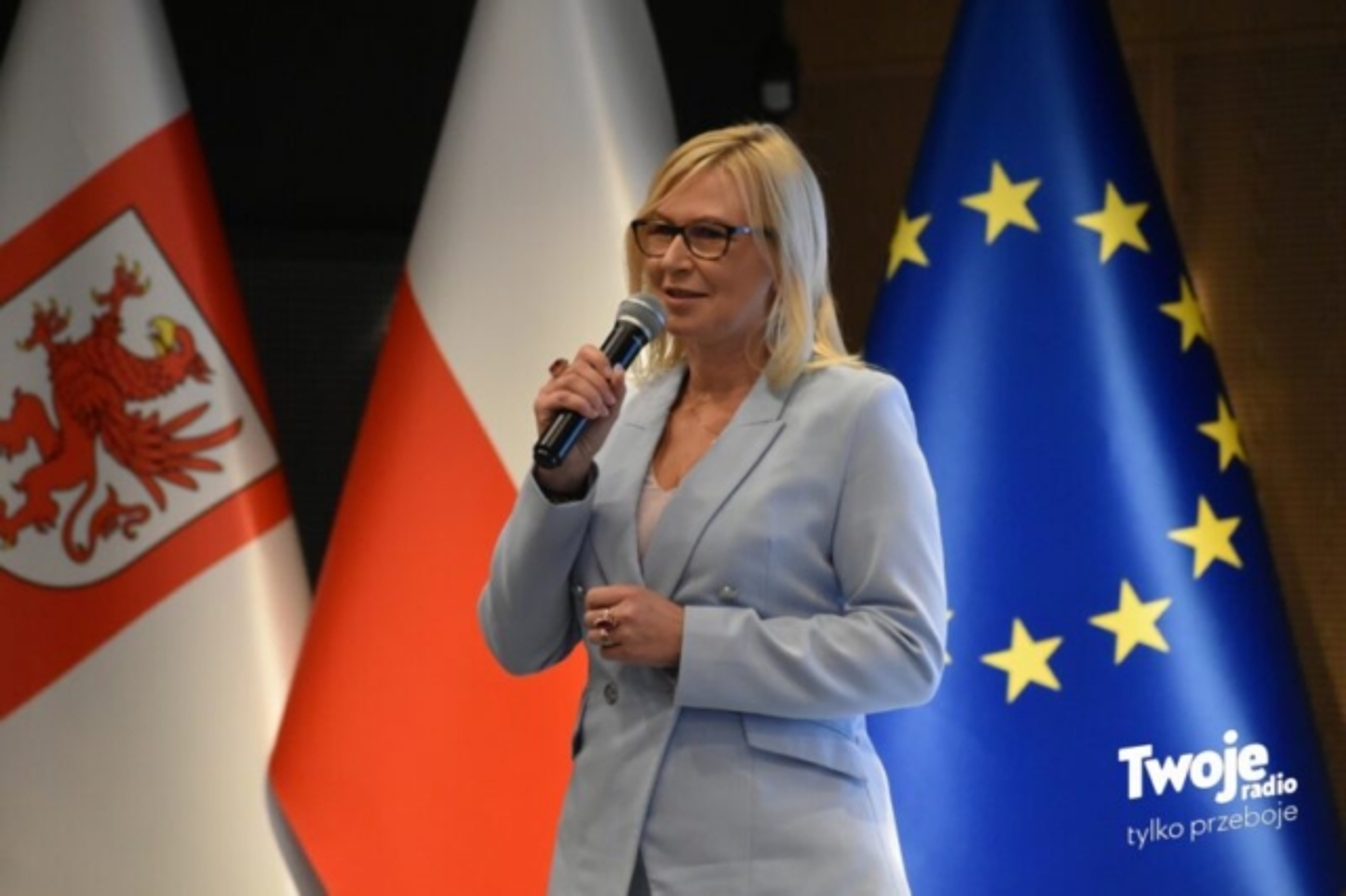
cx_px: 673
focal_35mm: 195
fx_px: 7287
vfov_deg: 7.0
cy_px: 448
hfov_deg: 10.6
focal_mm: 130
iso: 3200
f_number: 4.8
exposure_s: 1/60
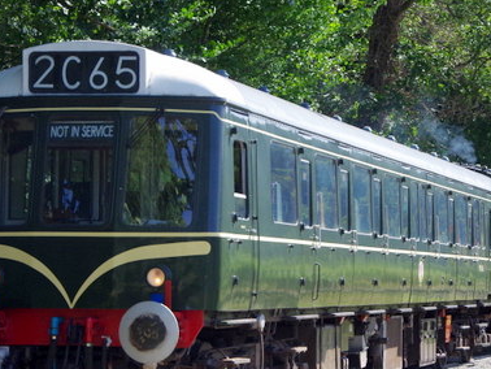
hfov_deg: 16.1
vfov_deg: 12.2
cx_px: 369
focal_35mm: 122
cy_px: 227
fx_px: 1732
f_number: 8
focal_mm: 40
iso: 400
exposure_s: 1/400
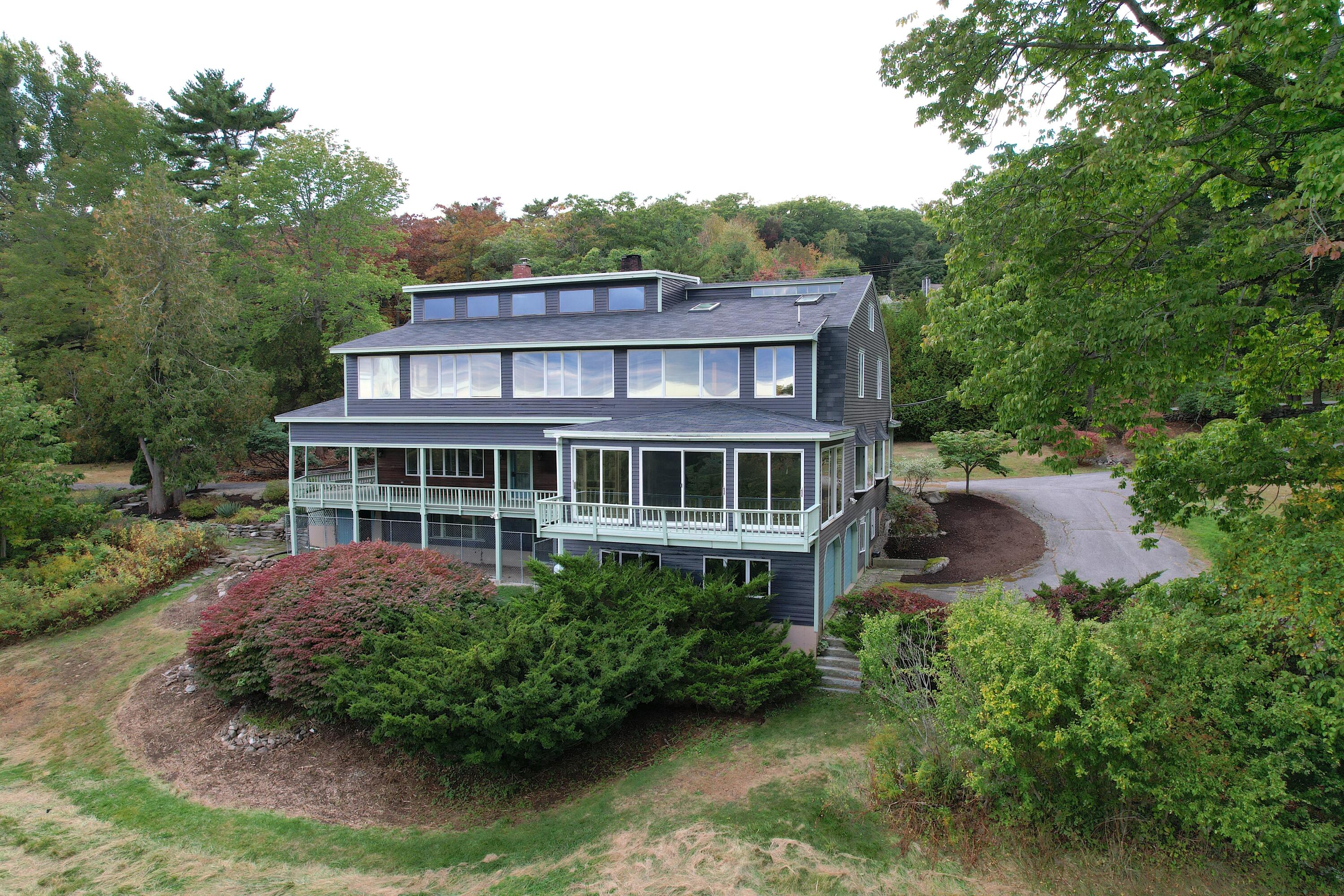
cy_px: 448
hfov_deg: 78.6
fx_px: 821
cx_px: 672
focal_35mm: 22
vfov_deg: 57.2
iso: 100
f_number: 2.8
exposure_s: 1/120
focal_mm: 8.38
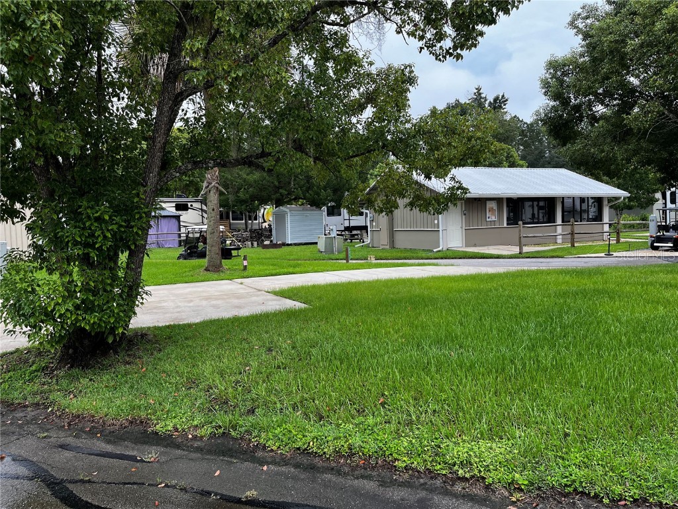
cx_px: 339
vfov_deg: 53.1
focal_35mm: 26
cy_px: 254
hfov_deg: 67.3
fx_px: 509
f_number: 1.6
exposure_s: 1/378
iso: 50
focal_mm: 5.1
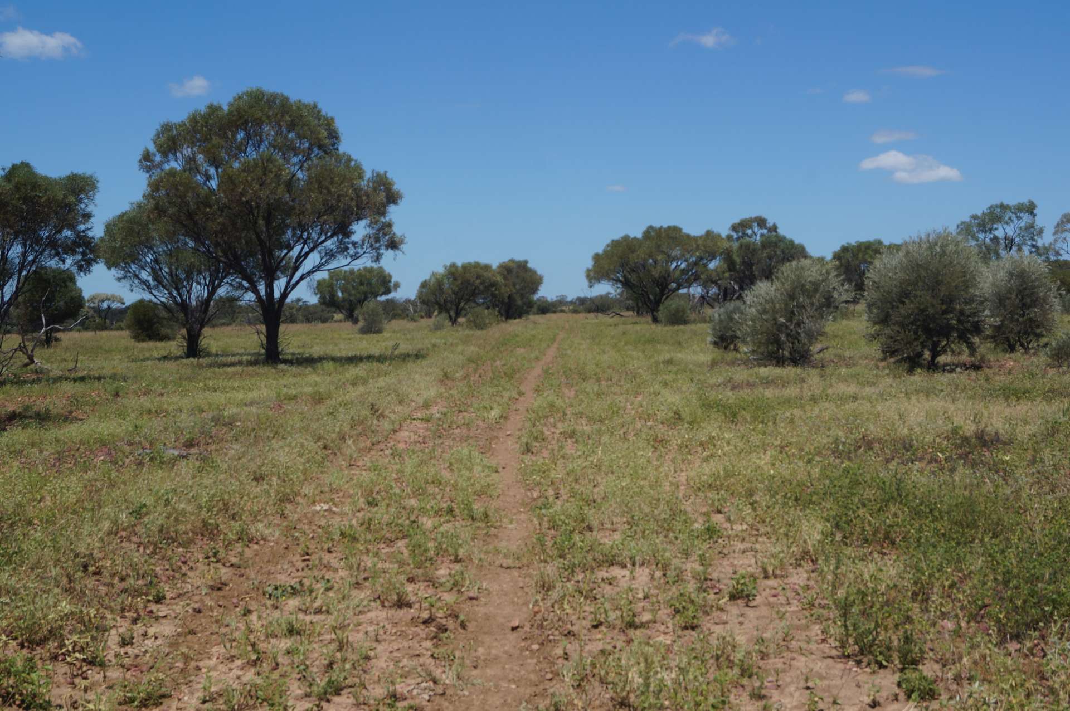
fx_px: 1247
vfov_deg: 31.8
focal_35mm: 42
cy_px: 356
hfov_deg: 46.4
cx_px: 535
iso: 100
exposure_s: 1/200
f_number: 13
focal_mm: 28
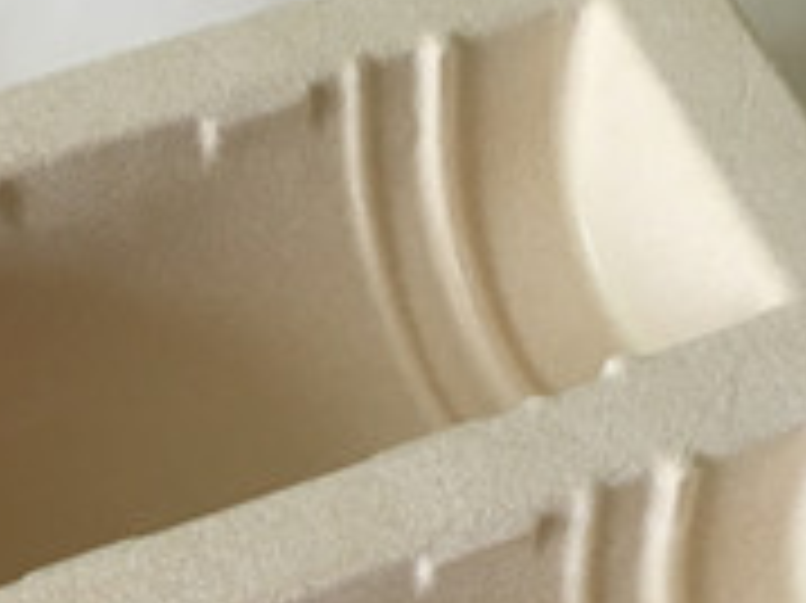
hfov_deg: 24.1
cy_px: 700
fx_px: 1885
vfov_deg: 17.4
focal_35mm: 81
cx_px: 351
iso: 40
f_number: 2.2
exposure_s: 1/33
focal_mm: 4.15
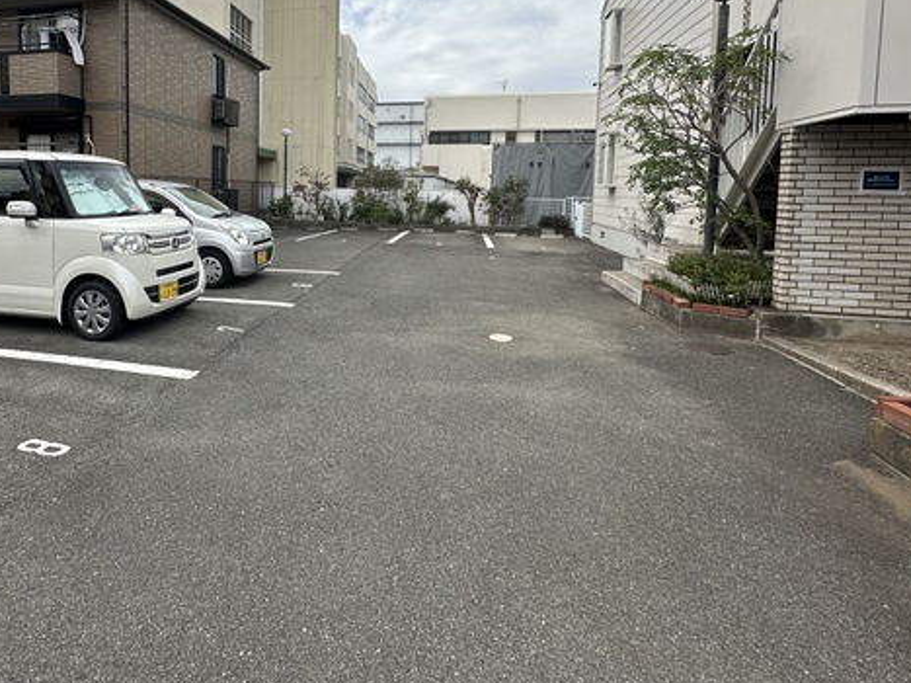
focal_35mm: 21
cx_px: 310
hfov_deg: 76.7
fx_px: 553
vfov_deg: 61.8
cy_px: 223
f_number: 2.2
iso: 40
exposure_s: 1/1595
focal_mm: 2.22
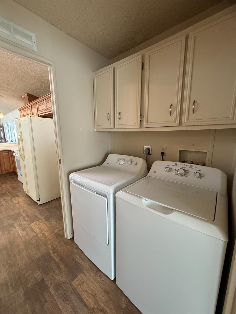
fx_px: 127
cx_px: 118
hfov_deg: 85.7
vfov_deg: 102.1
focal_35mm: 14
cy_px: 157
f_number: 2.2
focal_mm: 2.22
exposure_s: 1/60
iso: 250
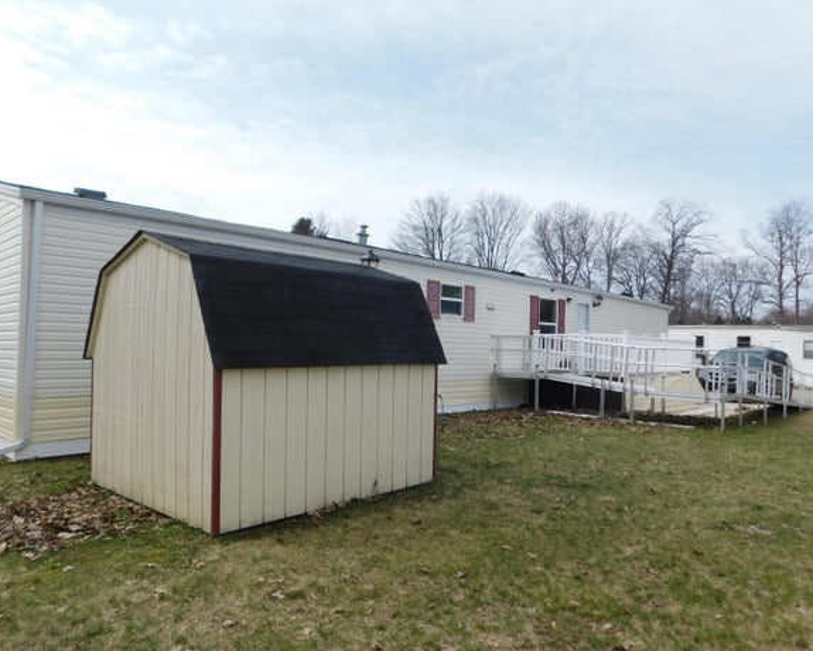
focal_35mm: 25
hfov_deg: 68.0
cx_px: 431
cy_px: 335
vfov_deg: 56.8
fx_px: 602
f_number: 6
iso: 125
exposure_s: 1/400
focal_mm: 4
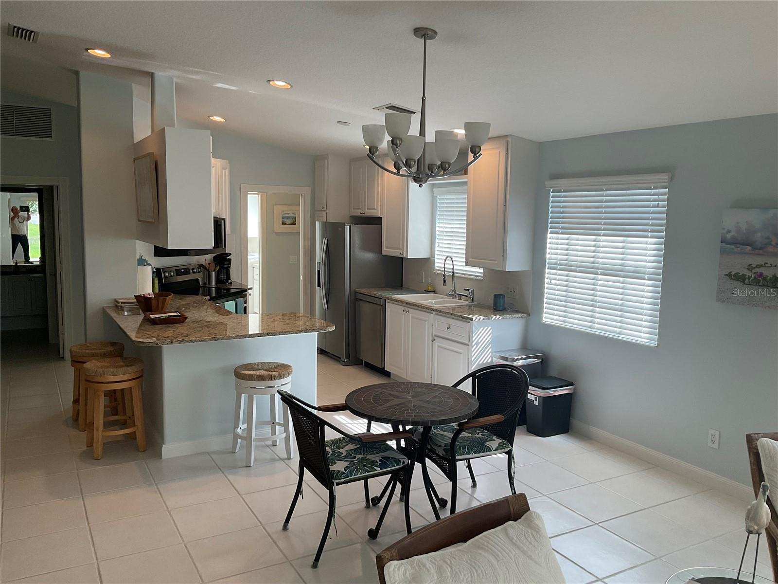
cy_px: 292
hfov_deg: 61.7
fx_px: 652
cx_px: 389
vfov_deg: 48.2
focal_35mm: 29
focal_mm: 3
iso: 50
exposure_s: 1/120
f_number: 1.8
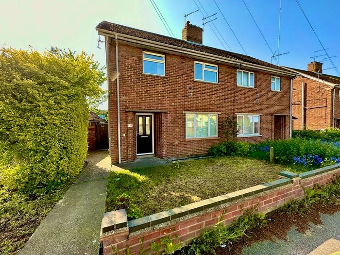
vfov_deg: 85.7
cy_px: 128
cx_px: 170
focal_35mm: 14
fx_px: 138
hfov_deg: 102.1
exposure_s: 1/321
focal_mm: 2.22
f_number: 2.2
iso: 40
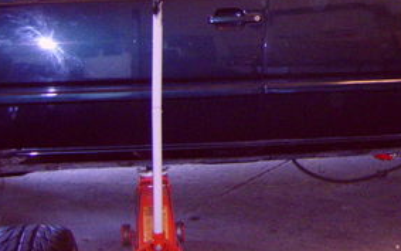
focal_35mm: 84
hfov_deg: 23.9
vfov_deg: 15.2
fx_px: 918
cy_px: -20
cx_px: 370
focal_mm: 5.95
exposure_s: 1/30
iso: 282
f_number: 2.8
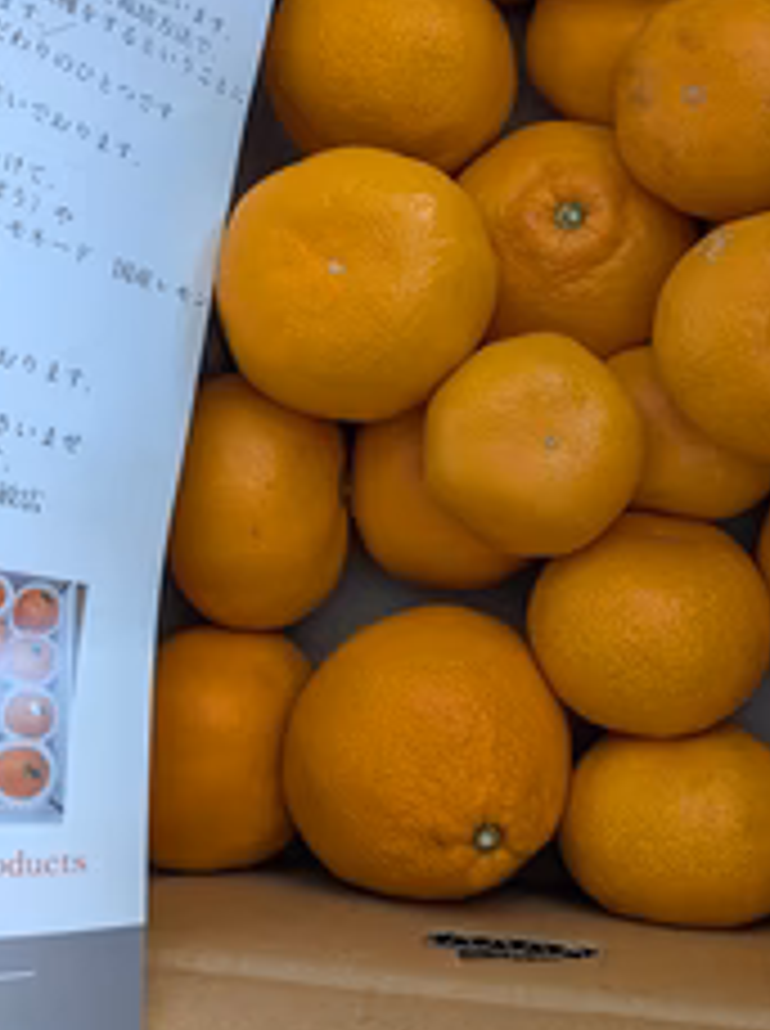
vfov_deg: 44.2
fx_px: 1249
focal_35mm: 42
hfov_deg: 33.1
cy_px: 337
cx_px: 635
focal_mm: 4.53
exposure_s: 1/40
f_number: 1.7
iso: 32
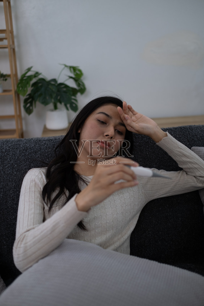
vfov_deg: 54.4
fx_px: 297
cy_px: 153
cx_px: 102
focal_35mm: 35
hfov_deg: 37.9
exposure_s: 1/400
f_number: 1.6
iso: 250
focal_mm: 23
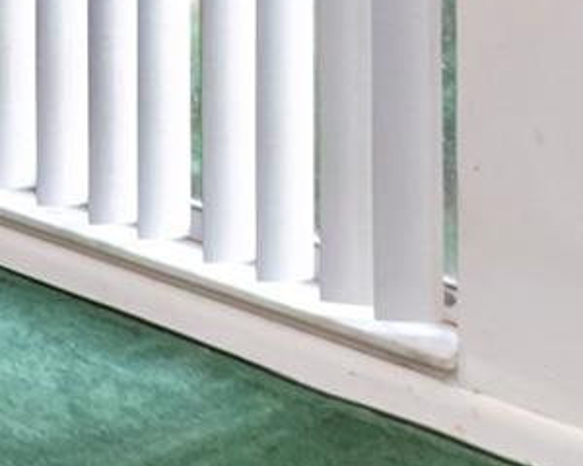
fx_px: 1682
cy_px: -355
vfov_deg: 14.1
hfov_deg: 13.6
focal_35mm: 98
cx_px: -855
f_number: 7.1
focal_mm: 13
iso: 800
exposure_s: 1/8
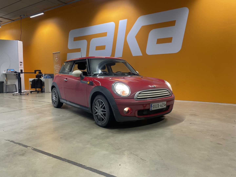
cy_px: 88
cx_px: 118
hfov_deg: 67.3
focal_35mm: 26
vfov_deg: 53.1
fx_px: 177
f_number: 1.6
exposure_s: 1/112
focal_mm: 4.2
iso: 125
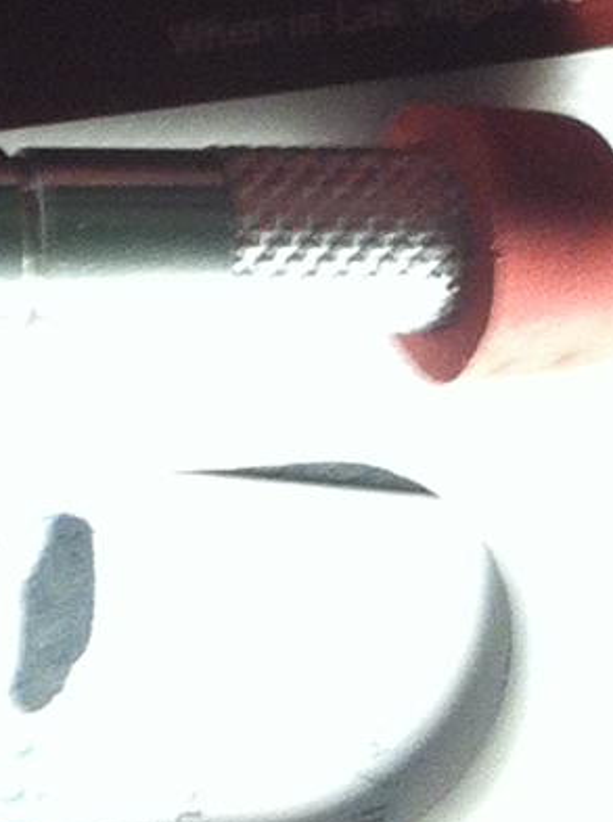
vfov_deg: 7.7
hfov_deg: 6.3
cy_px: -1508
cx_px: -259
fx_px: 5475
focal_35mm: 231
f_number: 2.8
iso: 100
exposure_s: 1/15
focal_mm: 3.85
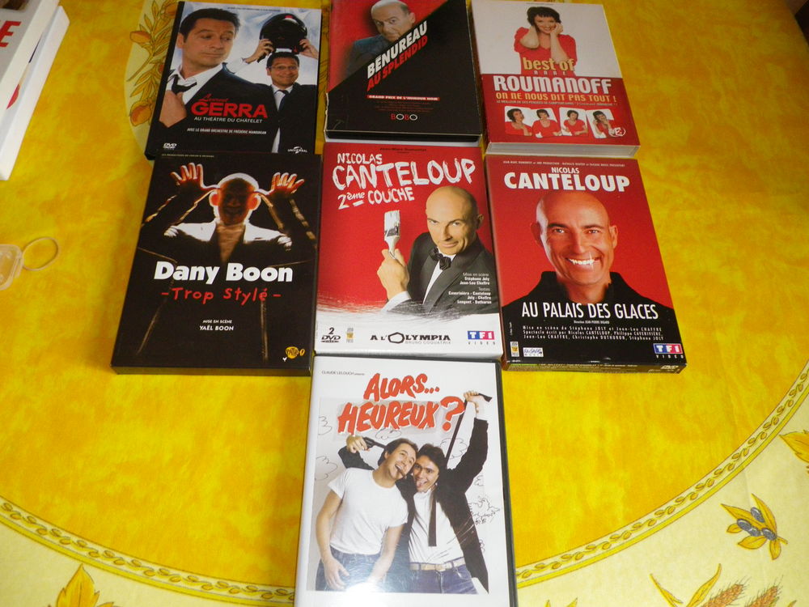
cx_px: 404
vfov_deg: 49.7
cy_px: 304
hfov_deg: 63.4
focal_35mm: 28
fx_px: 654
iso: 200
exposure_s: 1/60
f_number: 2.6
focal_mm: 4.9
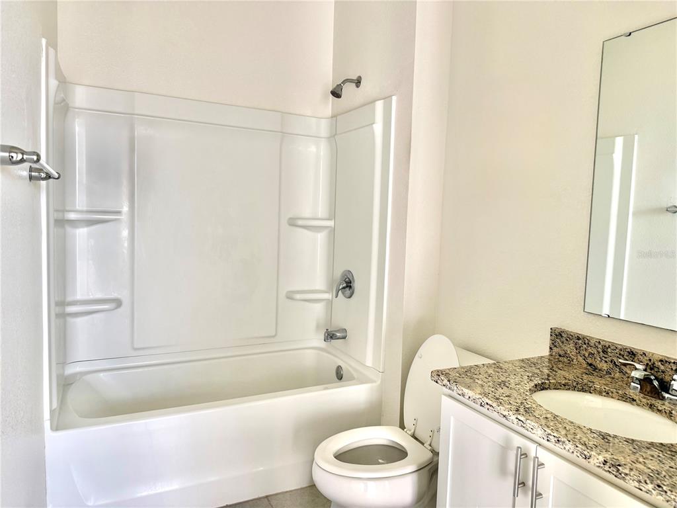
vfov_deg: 56.8
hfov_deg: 71.6
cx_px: 338
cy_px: 254
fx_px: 469
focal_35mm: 24
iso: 160
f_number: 1.78
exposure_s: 1/121
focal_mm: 6.76
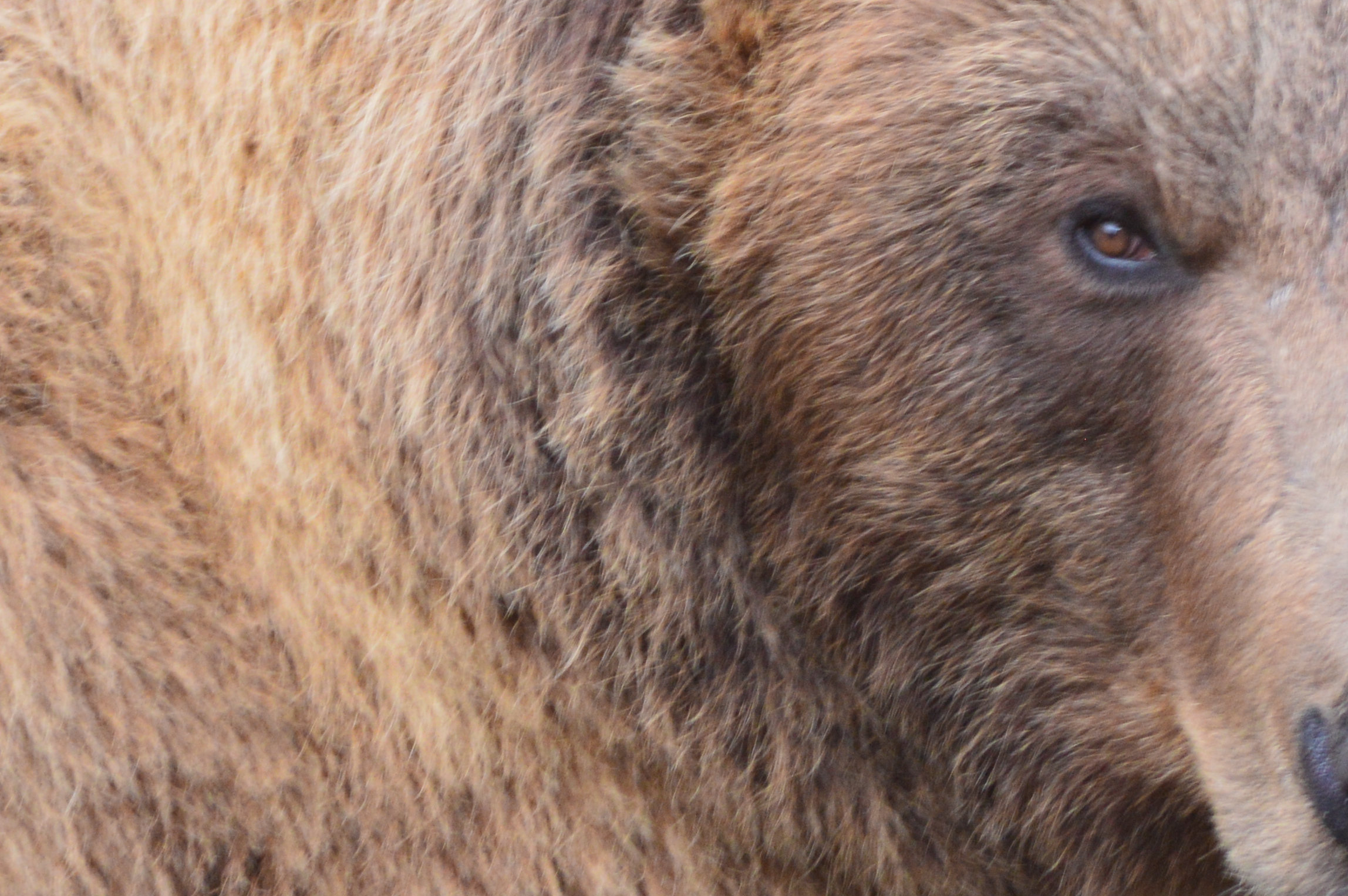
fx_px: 44111
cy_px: 212
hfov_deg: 1.8
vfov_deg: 1.2
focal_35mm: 1179
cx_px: 817
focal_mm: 300
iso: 800
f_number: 9
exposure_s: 1/125
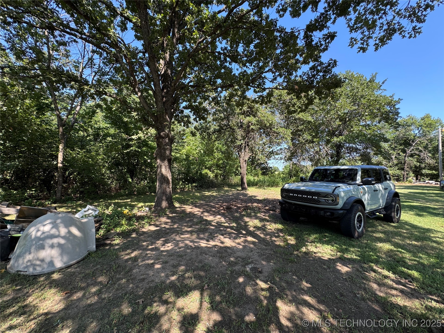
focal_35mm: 14
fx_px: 180
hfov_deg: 102.1
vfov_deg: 85.7
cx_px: 222
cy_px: 166
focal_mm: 2.22
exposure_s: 1/228
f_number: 2.2
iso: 40
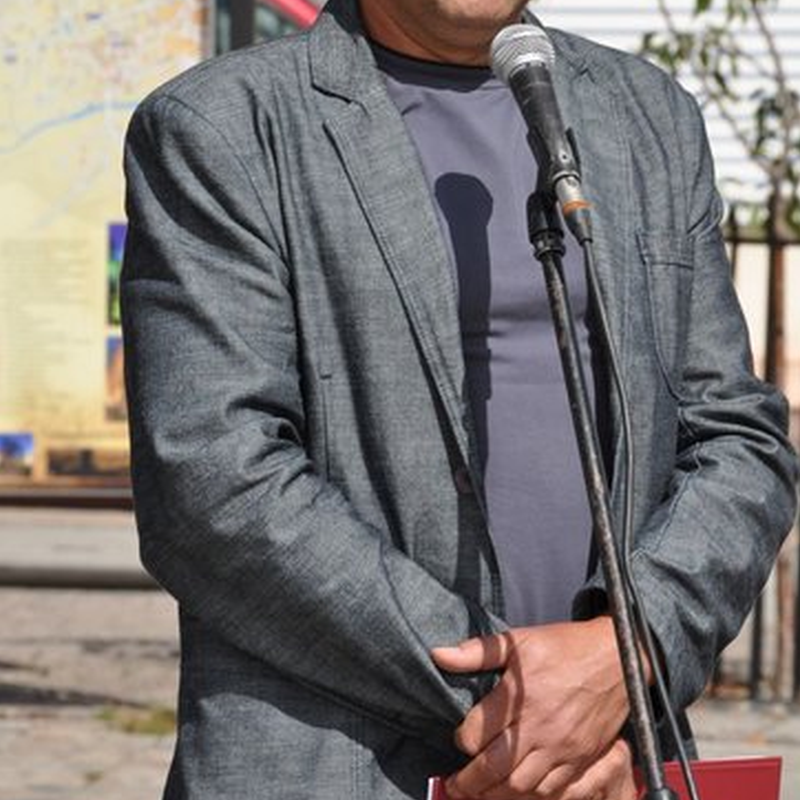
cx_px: 401
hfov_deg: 4.5
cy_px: 266
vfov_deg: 4.5
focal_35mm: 386
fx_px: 10093
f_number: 18
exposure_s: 1/200
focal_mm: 200
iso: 200
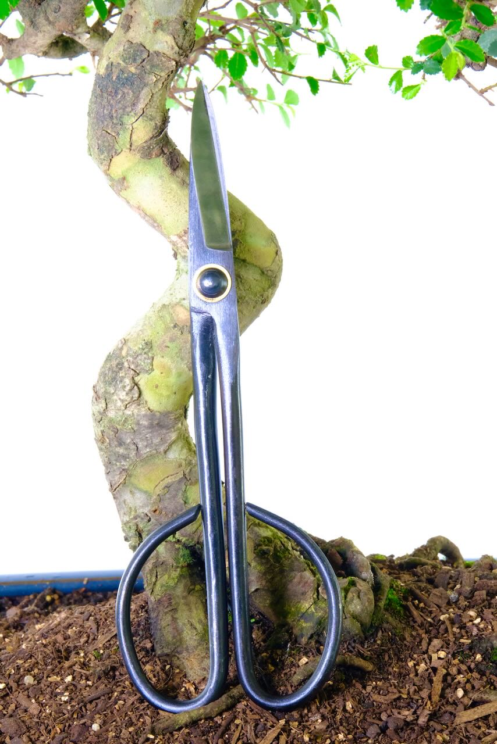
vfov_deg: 11.2
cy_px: 372
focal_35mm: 183
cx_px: 248
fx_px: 3787
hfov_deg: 7.5
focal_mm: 121.8
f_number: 18
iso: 3200
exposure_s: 1/8
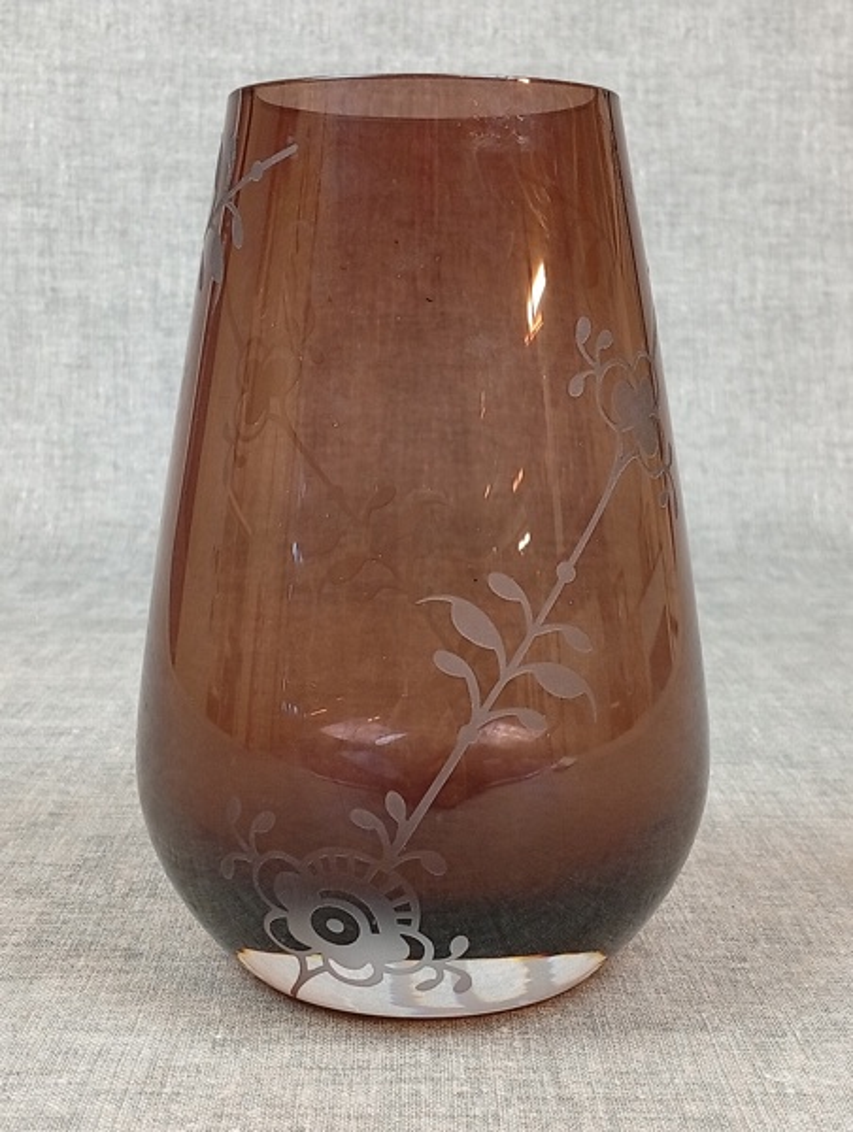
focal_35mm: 54
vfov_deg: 35.5
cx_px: 426
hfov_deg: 27.1
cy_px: 566
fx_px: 1769
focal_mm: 3.98
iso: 700
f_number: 1.8
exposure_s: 1/33.3
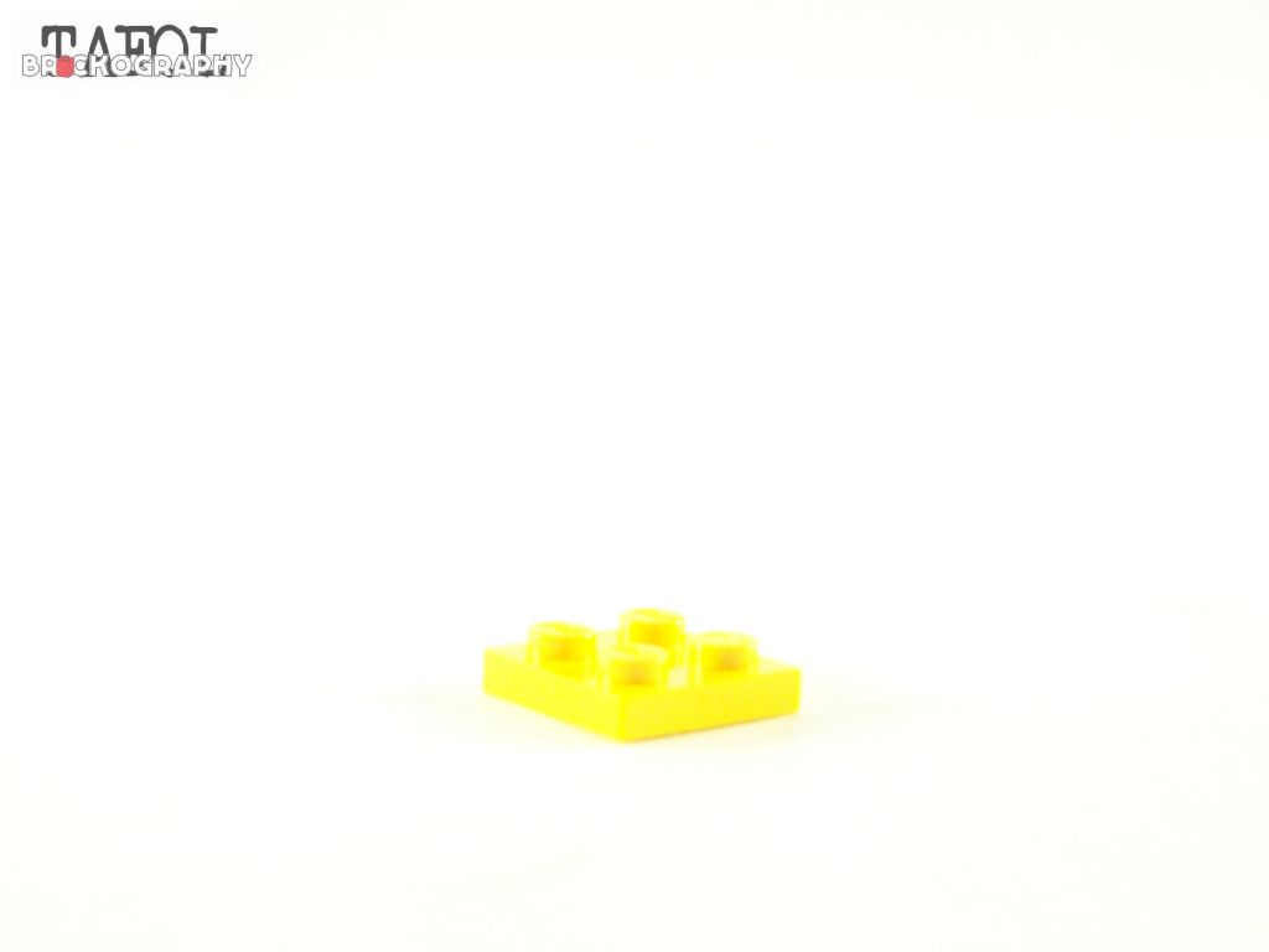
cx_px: 634
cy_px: 476
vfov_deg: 14.1
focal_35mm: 105
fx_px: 3849
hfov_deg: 18.7
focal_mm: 17.5
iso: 400
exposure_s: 1/45
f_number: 3.2
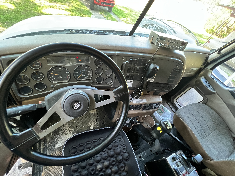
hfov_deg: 102.0
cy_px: 88
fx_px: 95
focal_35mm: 14
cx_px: 113
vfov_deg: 85.7
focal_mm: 1.57
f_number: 1.8
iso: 500
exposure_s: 1/60
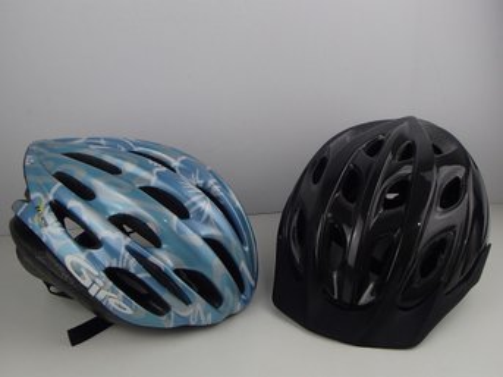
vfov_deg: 38.6
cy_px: 188
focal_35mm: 37
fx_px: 537
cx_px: 252
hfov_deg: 50.2
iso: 200
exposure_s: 1/160
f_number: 4.7
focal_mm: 6.64
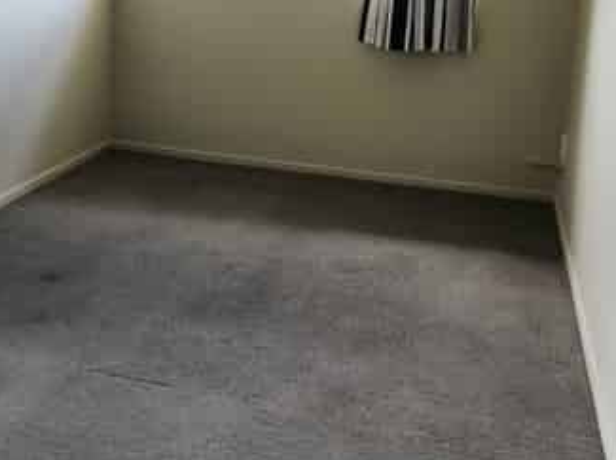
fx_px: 729
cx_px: 189
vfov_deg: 34.6
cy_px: 135
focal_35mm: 41
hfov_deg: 44.9
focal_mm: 3.95
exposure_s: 1/60
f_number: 1.8
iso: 50
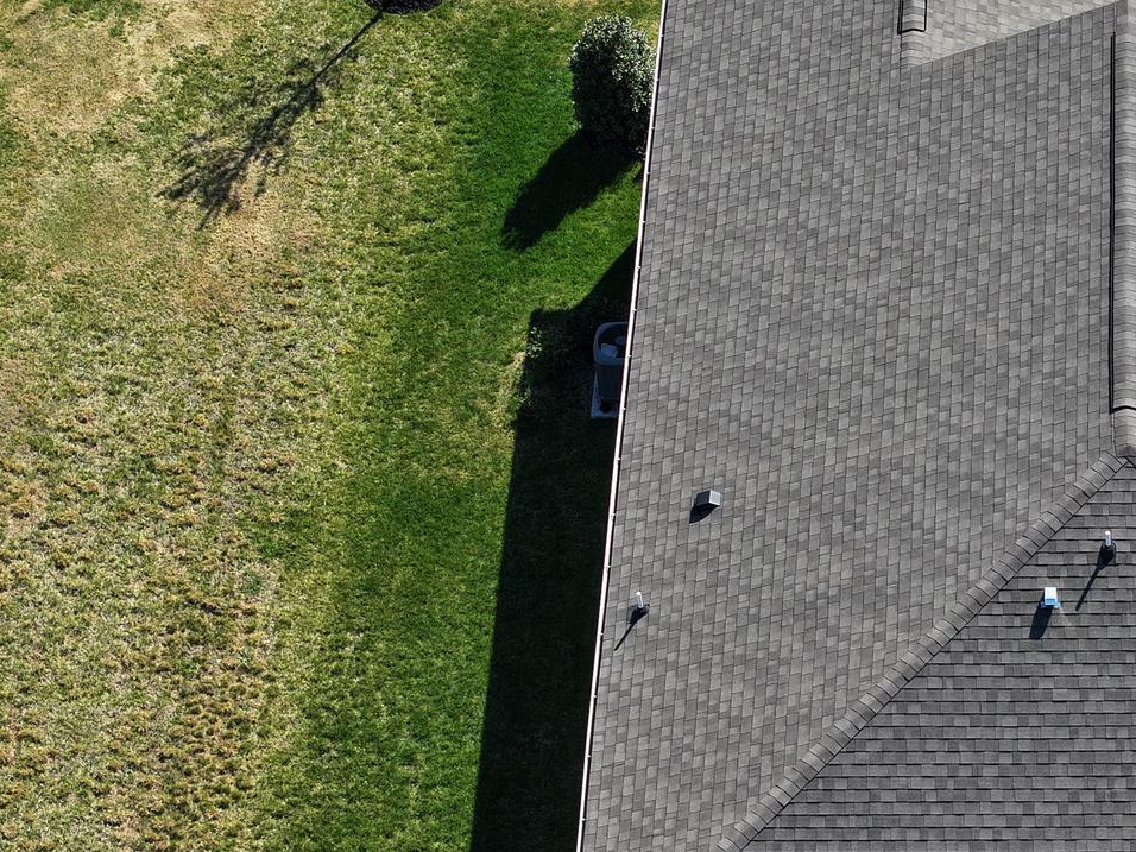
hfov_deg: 13.0
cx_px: 1143
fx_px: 4923
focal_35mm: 150
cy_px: 417
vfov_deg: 9.9
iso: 110
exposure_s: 1/800
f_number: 2.8
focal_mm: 19.35
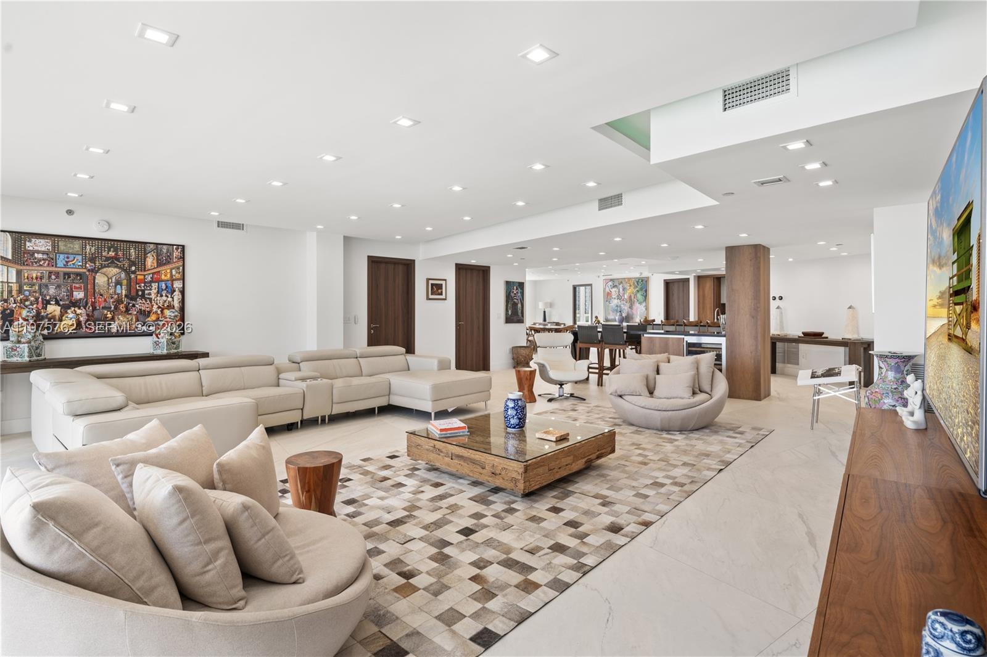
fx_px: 493
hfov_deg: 90.0
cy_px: 328
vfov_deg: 67.4
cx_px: 494
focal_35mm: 18
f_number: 8
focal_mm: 18
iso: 320
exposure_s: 1/15
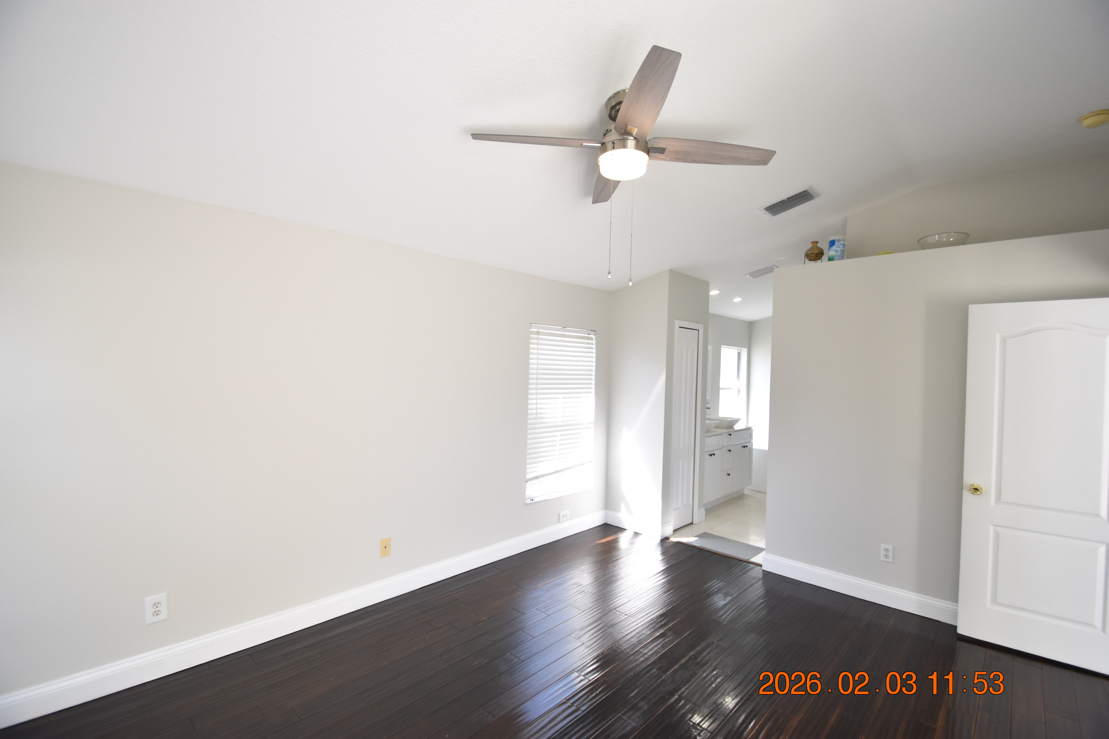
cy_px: 370
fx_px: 462
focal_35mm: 15
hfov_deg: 100.4
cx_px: 554
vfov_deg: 77.3
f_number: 3.5
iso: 800
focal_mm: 10
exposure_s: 1/350
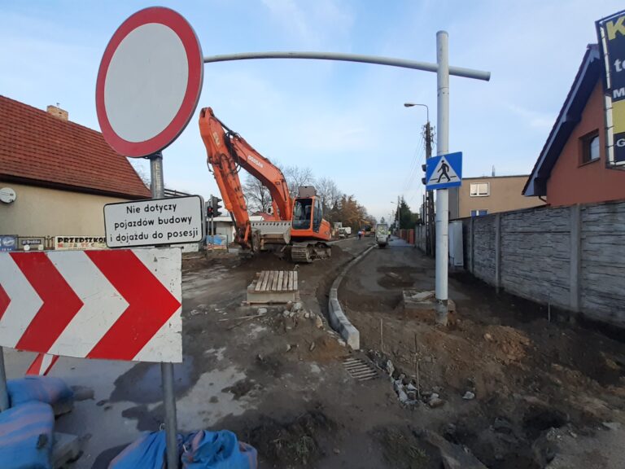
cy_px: 234
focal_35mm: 13
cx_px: 312
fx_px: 235
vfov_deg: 89.9
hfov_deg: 106.2
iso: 40
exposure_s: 1/137
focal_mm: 1.13
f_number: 2.2
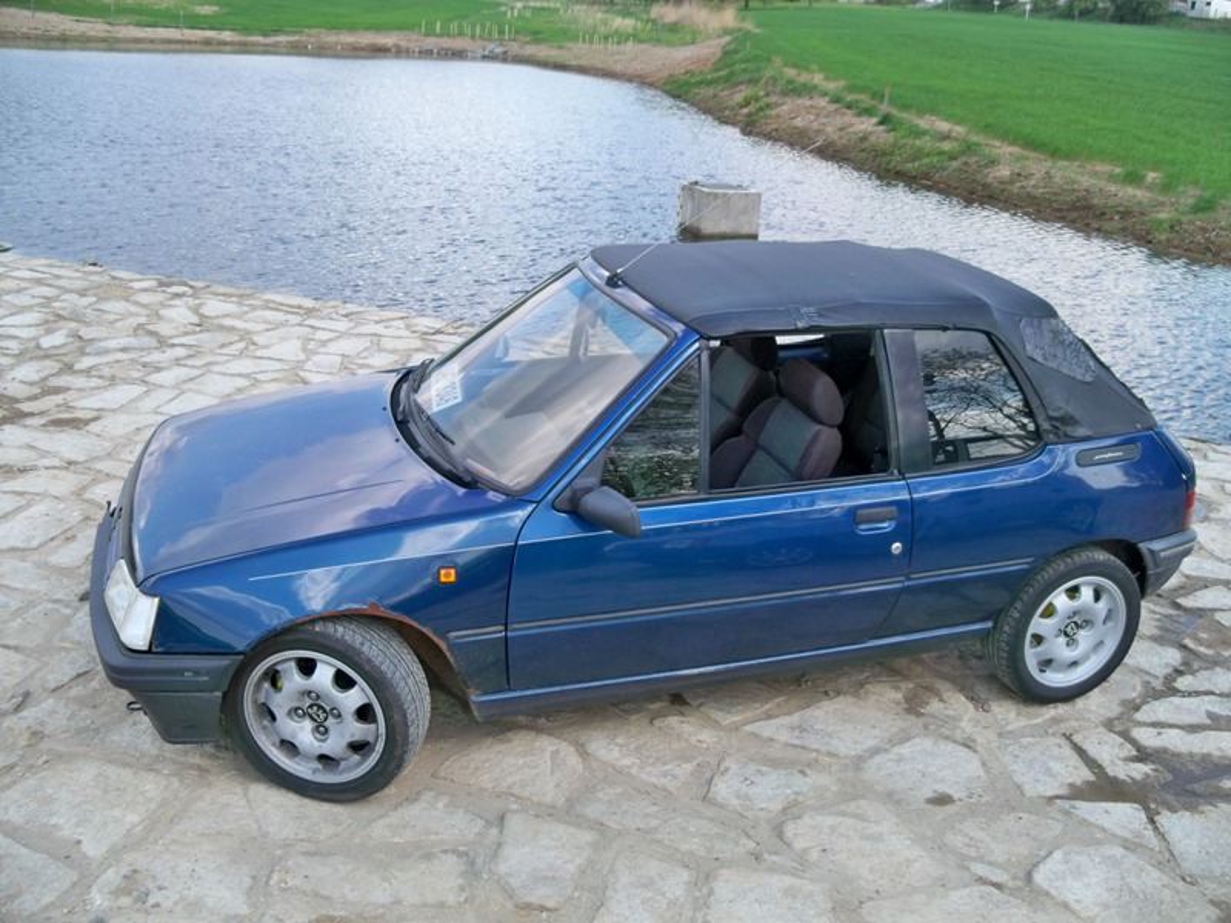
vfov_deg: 40.7
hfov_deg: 52.6
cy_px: 462
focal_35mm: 35
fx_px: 1245
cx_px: 616
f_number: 3.5
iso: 100
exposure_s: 1/320
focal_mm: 6.2
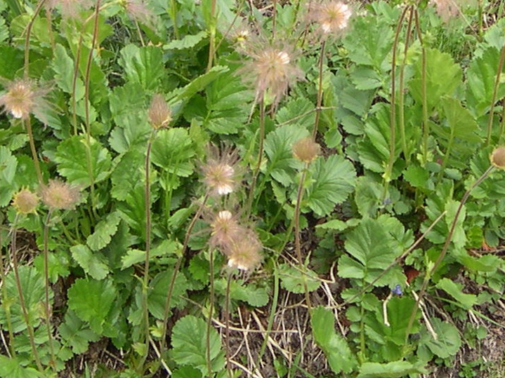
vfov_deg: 19.6
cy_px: 63
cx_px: 263
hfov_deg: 26.3
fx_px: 1079
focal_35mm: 74
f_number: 2.8
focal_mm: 8
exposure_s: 1/312
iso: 100
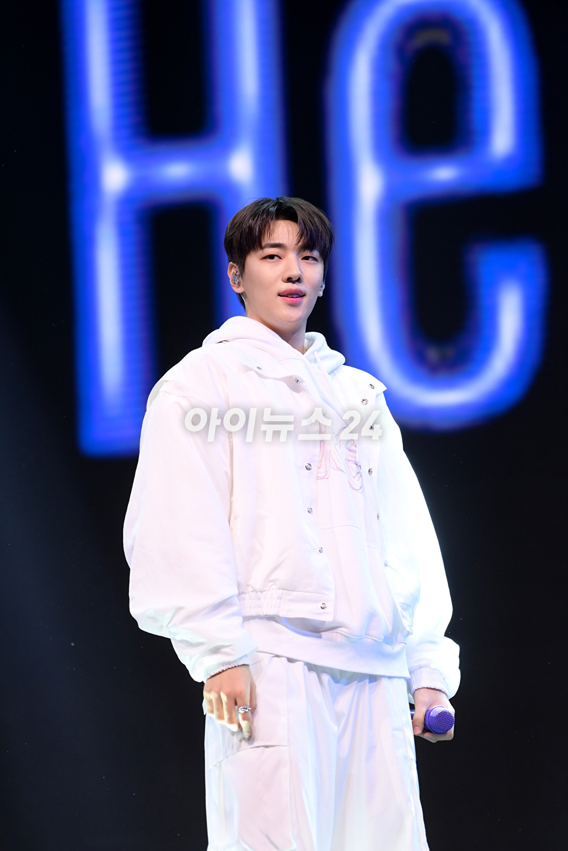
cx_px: 284
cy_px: 426
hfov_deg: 7.8
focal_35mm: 175
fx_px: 4141
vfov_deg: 11.7
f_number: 3.5
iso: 2500
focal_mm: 175
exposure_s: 1/640
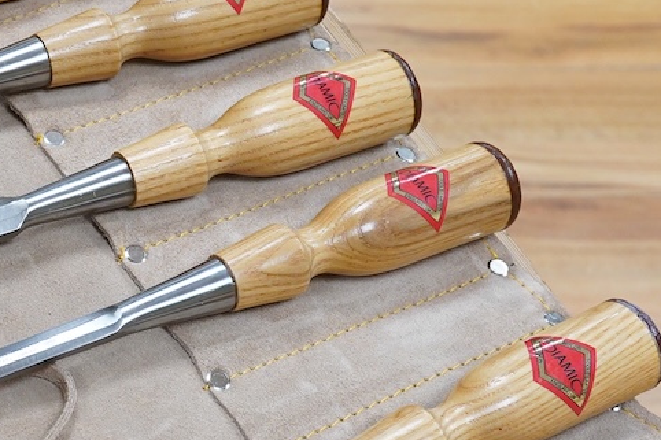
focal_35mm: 105
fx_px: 1927
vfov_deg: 13.0
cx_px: -36
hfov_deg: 18.8
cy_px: 278
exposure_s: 1/100
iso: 2500
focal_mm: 30
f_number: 7.1
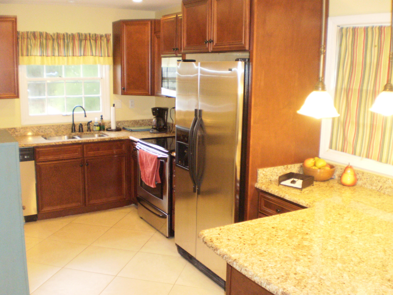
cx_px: 196
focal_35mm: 36
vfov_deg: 39.7
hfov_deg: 51.4
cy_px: 148
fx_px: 409
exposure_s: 1/30
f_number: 3.1
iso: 400
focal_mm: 6.3
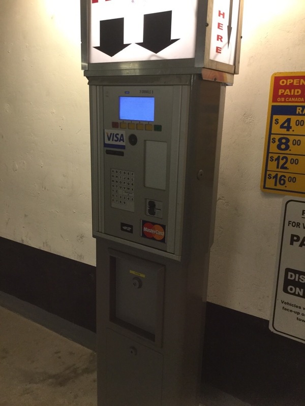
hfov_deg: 45.4
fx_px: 364
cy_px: 203
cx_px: 152
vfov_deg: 58.4
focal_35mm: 31
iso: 80
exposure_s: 1/30
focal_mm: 3.3
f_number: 2.4
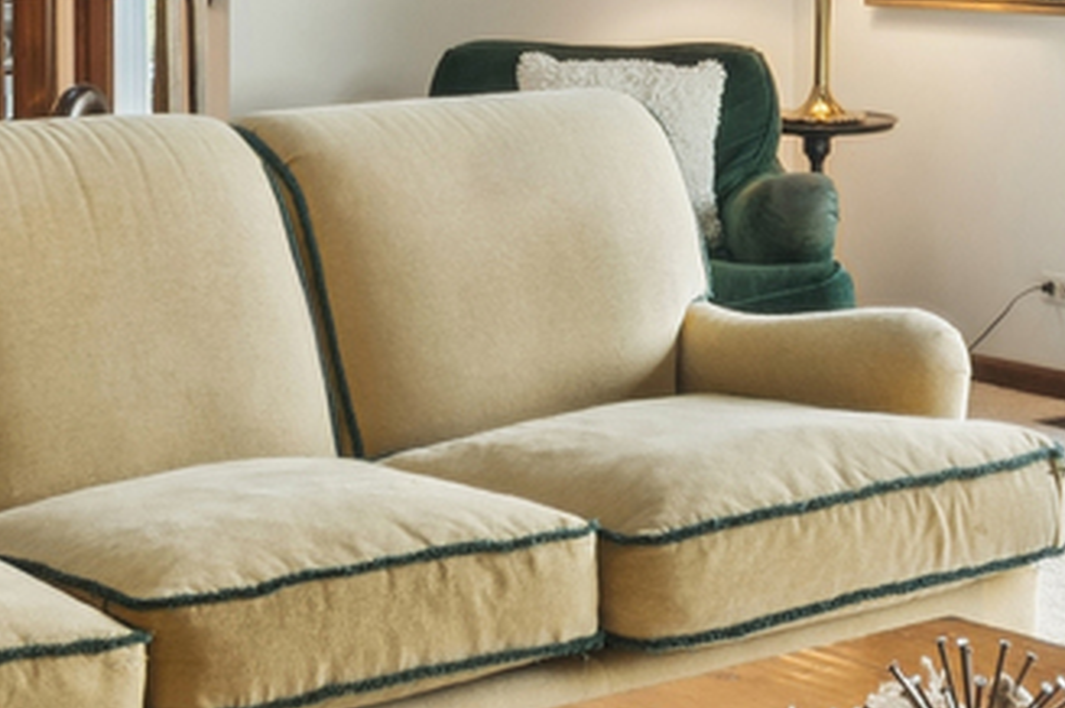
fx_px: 2630
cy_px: -107
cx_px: 753
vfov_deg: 14.9
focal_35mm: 89
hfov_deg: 22.7
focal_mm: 12
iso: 200
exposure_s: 1/10
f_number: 8
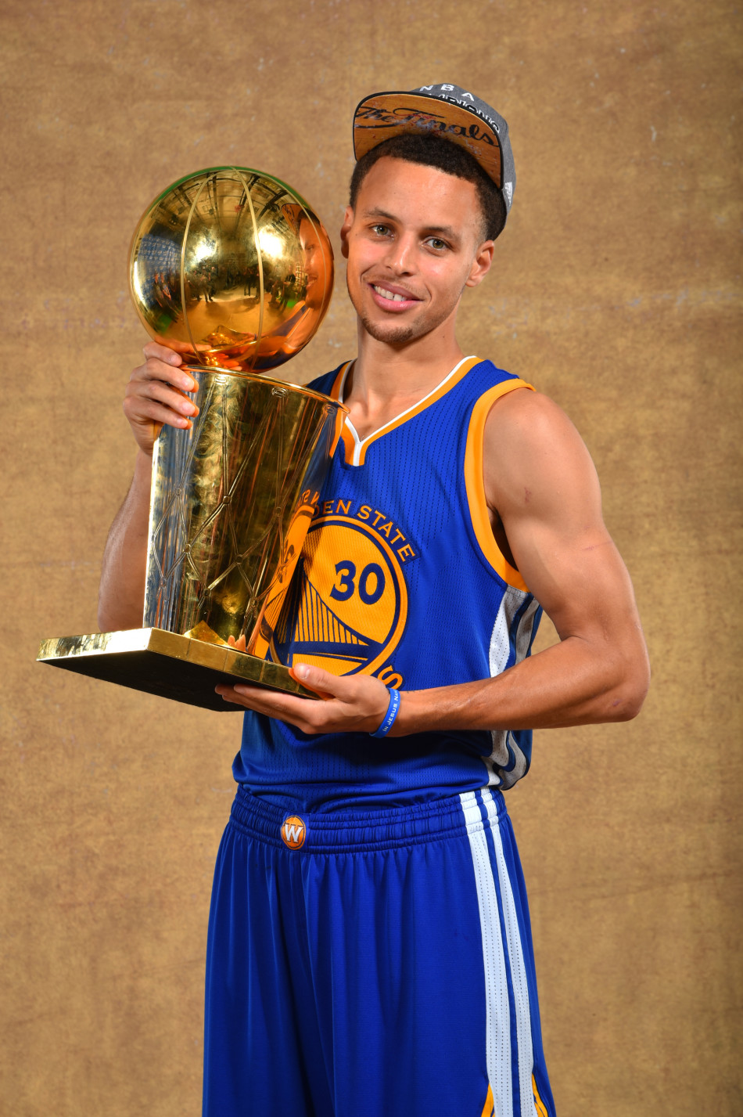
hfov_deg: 13.0
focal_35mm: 105
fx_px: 3254
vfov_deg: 19.5
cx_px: 372
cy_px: 558
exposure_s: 1/250
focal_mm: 105
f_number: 11
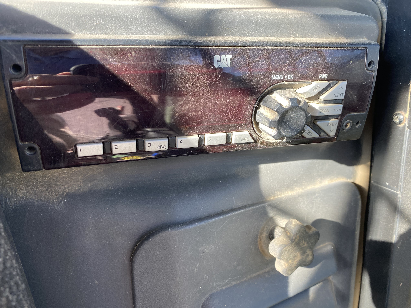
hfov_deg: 67.3
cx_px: 206
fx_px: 309
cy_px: 154
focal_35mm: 26
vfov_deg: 53.1
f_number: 1.8
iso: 50
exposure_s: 1/122
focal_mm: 4.25
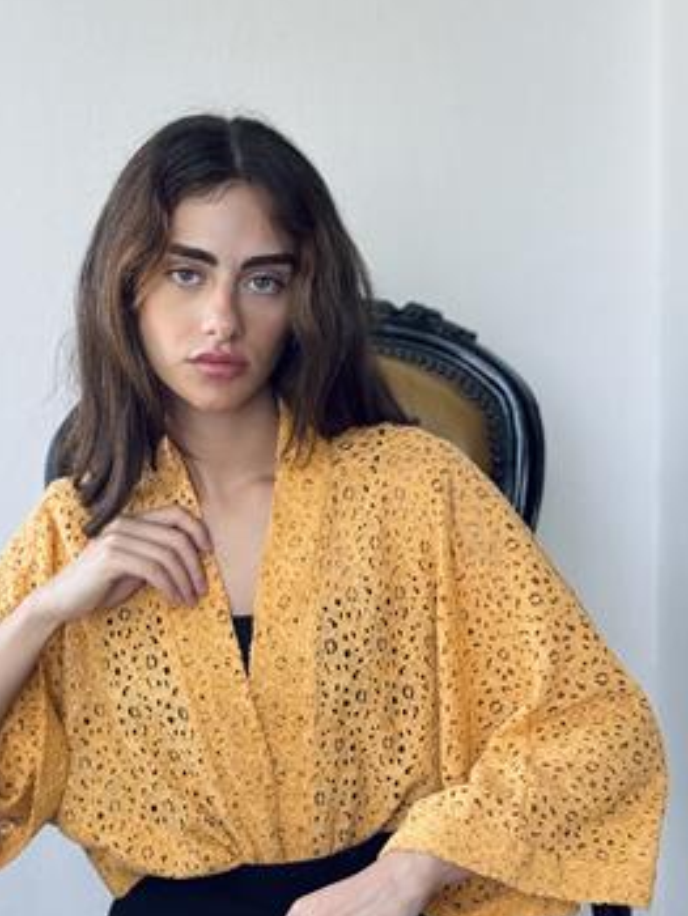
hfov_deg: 20.2
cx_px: 293
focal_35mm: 73
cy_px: 551
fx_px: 1932
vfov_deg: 26.6
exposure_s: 1/144
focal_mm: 6.76
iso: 64
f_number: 1.78
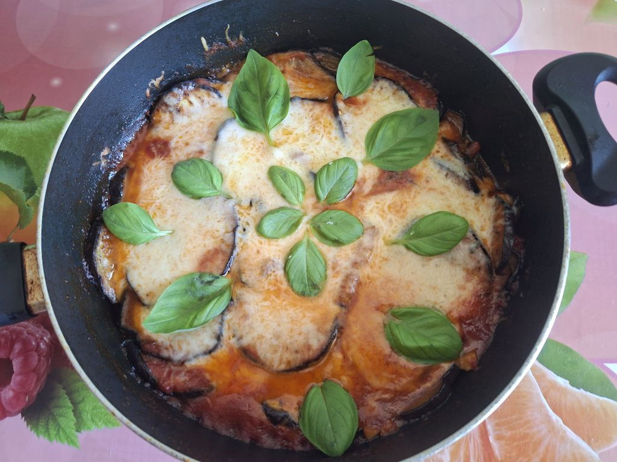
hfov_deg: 73.9
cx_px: 308
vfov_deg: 58.9
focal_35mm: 23
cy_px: 231
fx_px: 410
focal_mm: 5.54
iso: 320
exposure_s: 1/33
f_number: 1.8
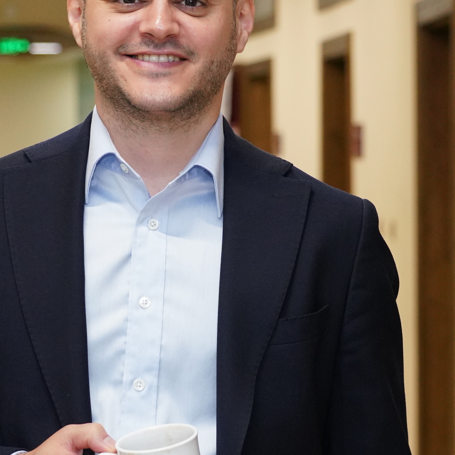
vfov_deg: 11.2
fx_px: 2320
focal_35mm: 156
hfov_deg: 11.2
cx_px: 184
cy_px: 241
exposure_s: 1/125
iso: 3200
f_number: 4
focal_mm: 56
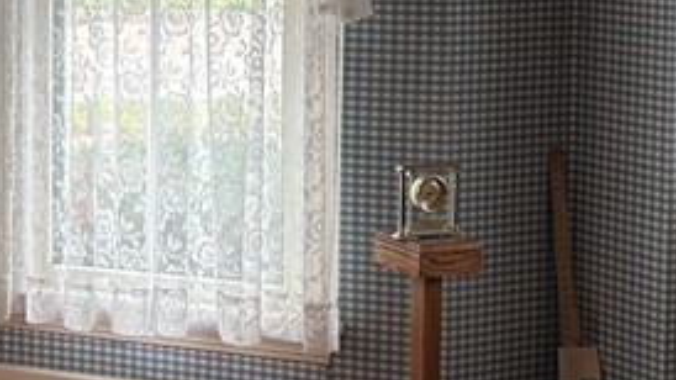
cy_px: -25
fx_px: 1900
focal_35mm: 106
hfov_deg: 19.5
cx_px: -15
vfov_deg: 11.3
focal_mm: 5.96
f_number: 1.6
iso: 125
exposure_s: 1/120
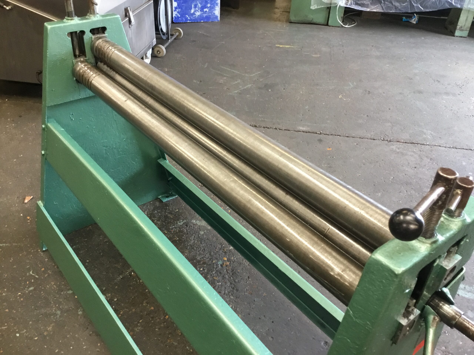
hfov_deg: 58.4
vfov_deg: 45.4
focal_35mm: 31
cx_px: 237
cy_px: 178
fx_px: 424
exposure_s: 1/33
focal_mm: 3.3
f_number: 2.4
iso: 160
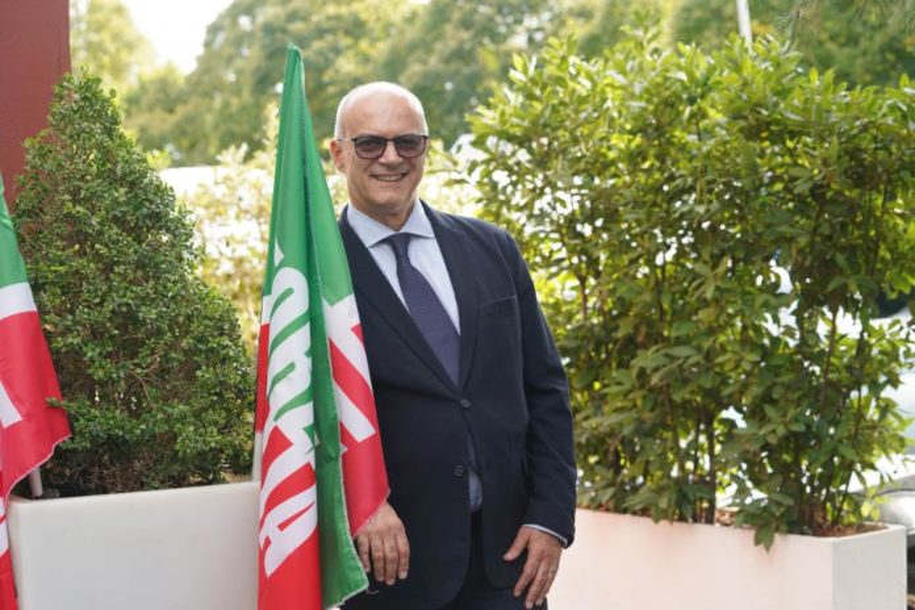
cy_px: 305
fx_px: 1830
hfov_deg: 28.1
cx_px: 458
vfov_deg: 18.9
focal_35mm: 72
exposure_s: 1/320
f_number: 5
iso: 640
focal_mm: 72
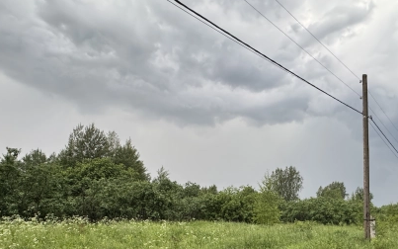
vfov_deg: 49.4
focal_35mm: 23
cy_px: 205
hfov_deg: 76.3
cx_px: 239
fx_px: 250
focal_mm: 2.22
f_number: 2.2
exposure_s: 1/99
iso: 200
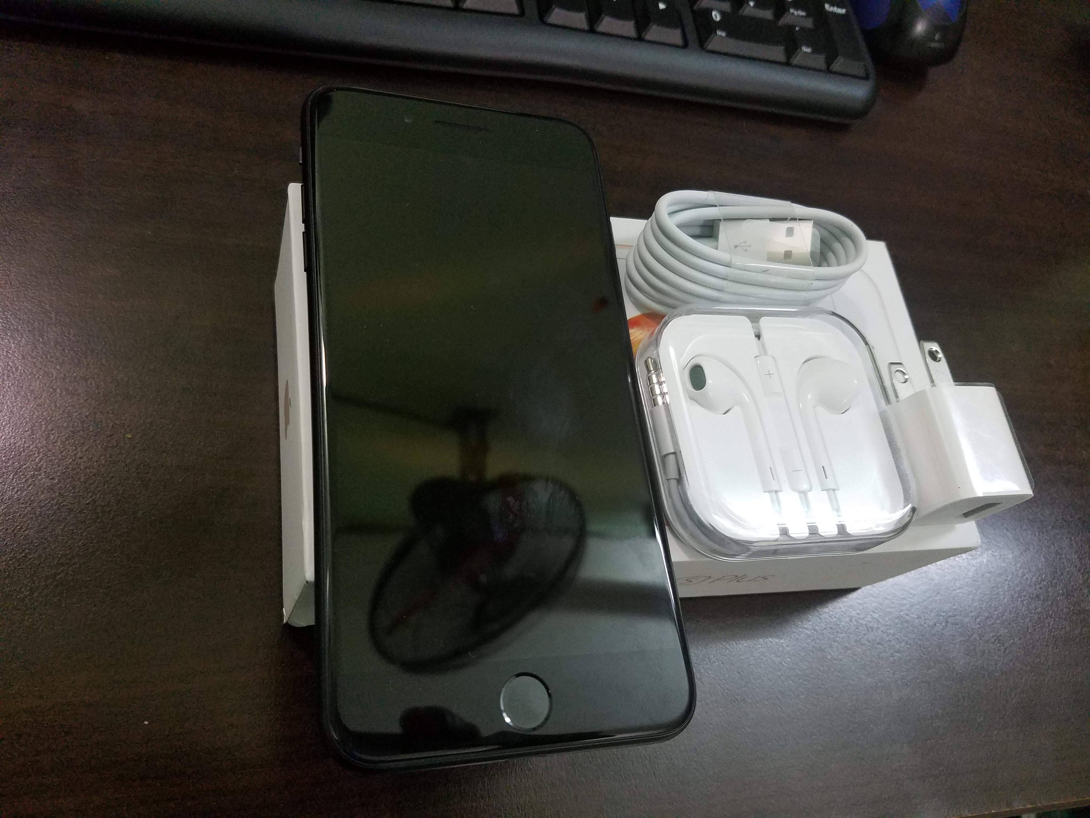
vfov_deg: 53.1
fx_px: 819
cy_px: 409
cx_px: 545
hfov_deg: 67.3
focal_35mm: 26
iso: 250
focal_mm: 4.2
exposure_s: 1/25
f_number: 1.7
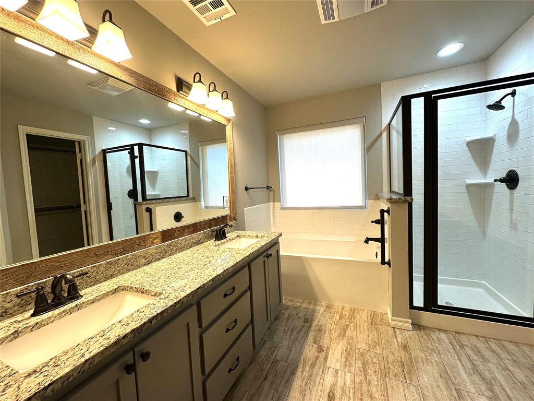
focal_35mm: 14
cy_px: 200
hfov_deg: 102.1
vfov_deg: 85.7
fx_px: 216
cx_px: 267
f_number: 2.2
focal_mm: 2.22
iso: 125
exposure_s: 1/120
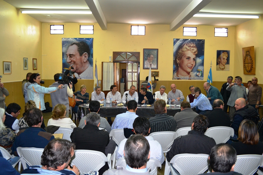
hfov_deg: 67.4
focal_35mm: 27
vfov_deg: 47.9
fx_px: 197
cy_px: 88
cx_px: 132
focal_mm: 18
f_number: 3.5
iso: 720
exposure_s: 1/60
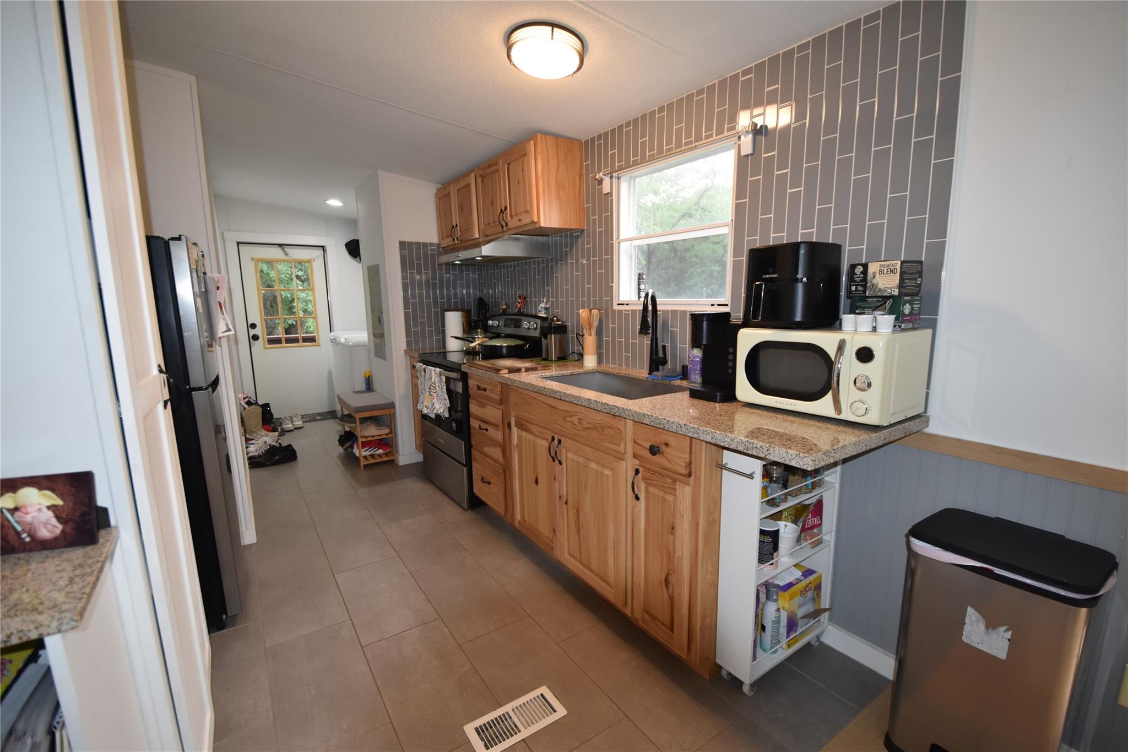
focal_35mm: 15
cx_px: 564
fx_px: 470
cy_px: 376
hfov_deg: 100.4
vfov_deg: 77.3
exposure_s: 1/60
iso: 800
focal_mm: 10
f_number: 4
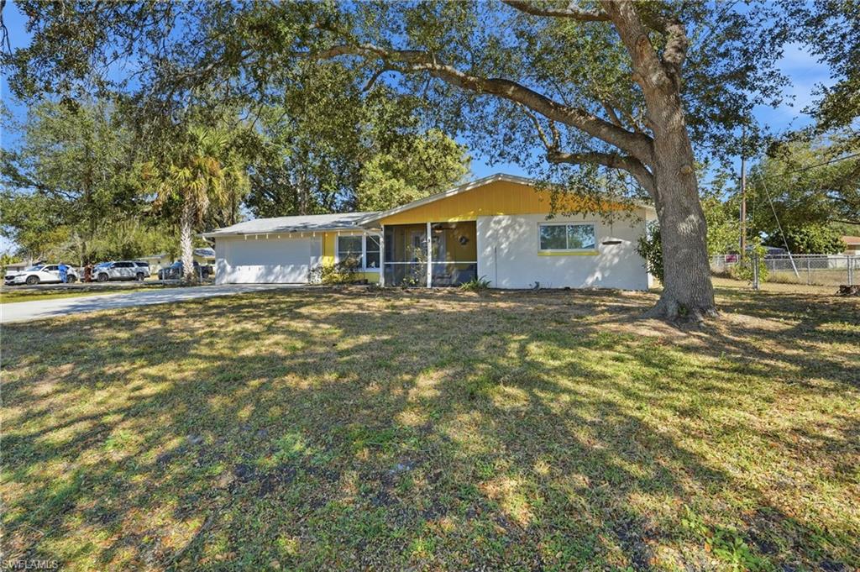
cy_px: 286
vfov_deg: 73.7
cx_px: 430
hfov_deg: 96.8
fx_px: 382
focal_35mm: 16
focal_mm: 16
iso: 400
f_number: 9
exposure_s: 1/1000
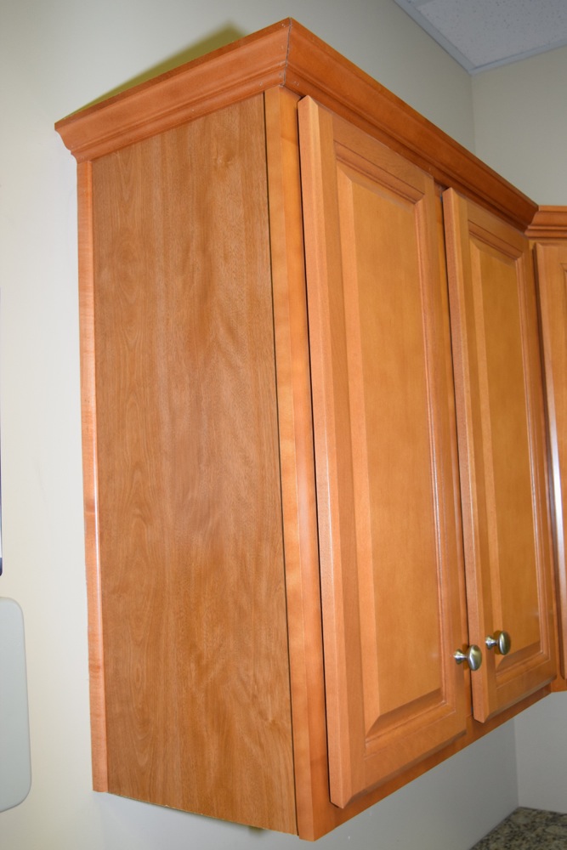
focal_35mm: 36
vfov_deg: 53.1
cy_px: 425
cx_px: 284
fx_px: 850
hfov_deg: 36.9
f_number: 4.5
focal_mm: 24
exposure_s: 1/80
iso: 800
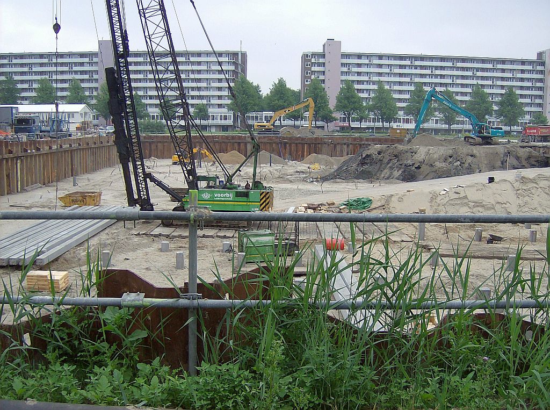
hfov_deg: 51.5
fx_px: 571
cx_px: 275
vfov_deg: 39.5
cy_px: 205
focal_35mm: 36
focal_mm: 6
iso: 100
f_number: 2.8
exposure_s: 1/467
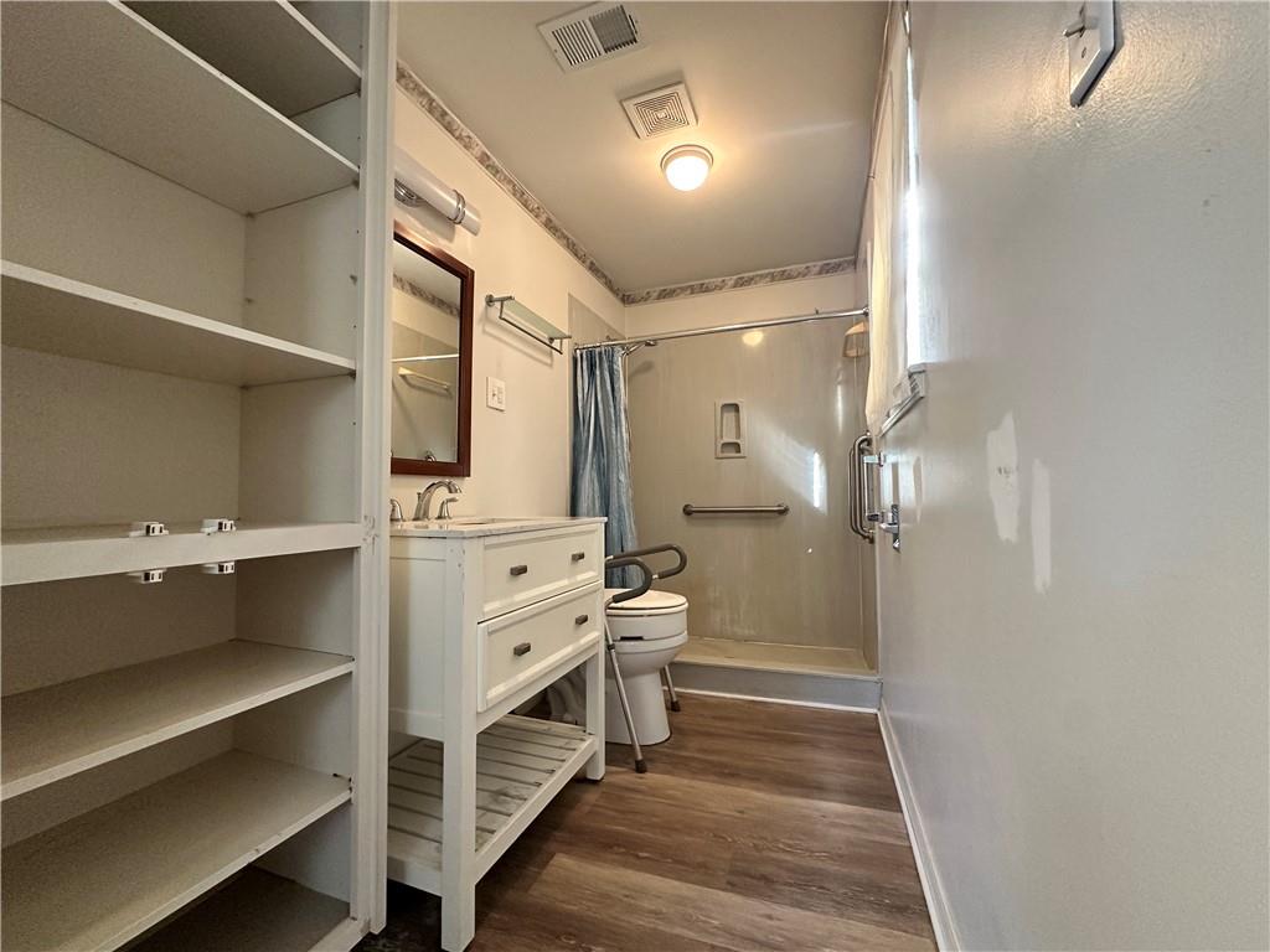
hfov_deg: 102.1
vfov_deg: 85.7
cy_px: 476
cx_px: 635
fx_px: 514
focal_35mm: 14
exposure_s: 1/60
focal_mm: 2.22
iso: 400
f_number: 2.2
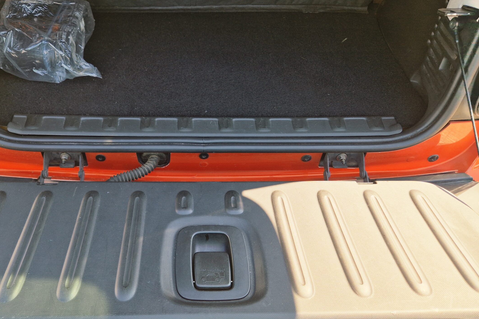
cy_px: 158
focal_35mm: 29
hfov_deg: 63.1
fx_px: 386
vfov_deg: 45.0
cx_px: 191
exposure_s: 1/217
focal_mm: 5.4
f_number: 1.8
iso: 50
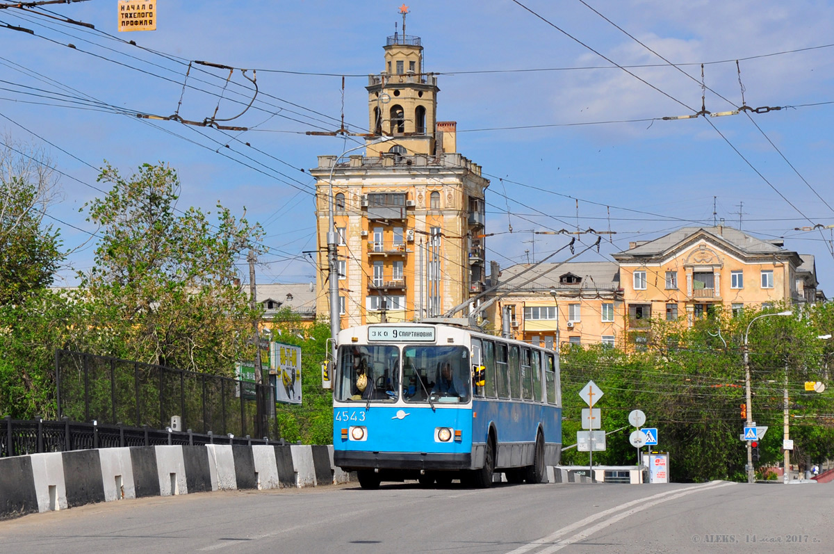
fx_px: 1909
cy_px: 277
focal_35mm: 82
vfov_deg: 16.5
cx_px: 417
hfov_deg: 24.6
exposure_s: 1/640
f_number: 9
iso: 200
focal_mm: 55
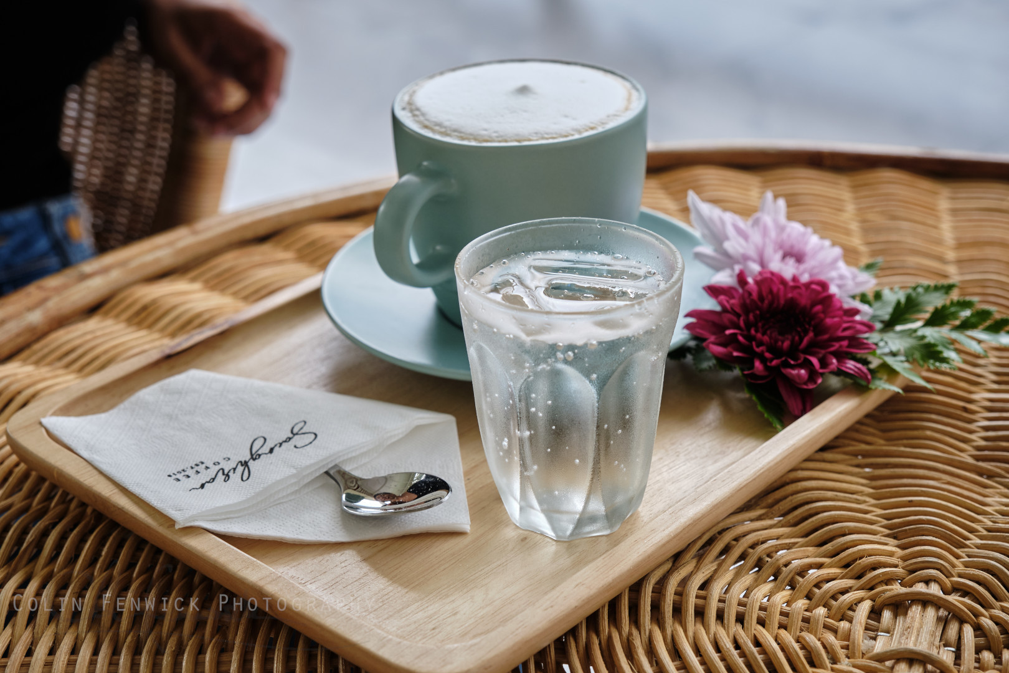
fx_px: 1569
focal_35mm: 56
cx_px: 504
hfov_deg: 35.6
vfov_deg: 24.2
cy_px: 336
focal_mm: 37.6
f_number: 5.6
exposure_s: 1/50
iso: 400
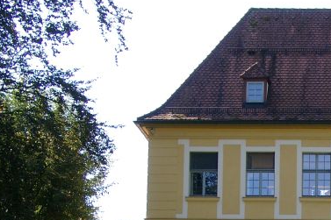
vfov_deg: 11.5
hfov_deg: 17.1
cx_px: 328
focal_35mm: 117
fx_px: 1075
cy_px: 237
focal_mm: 11.05
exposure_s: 1/178
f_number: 4
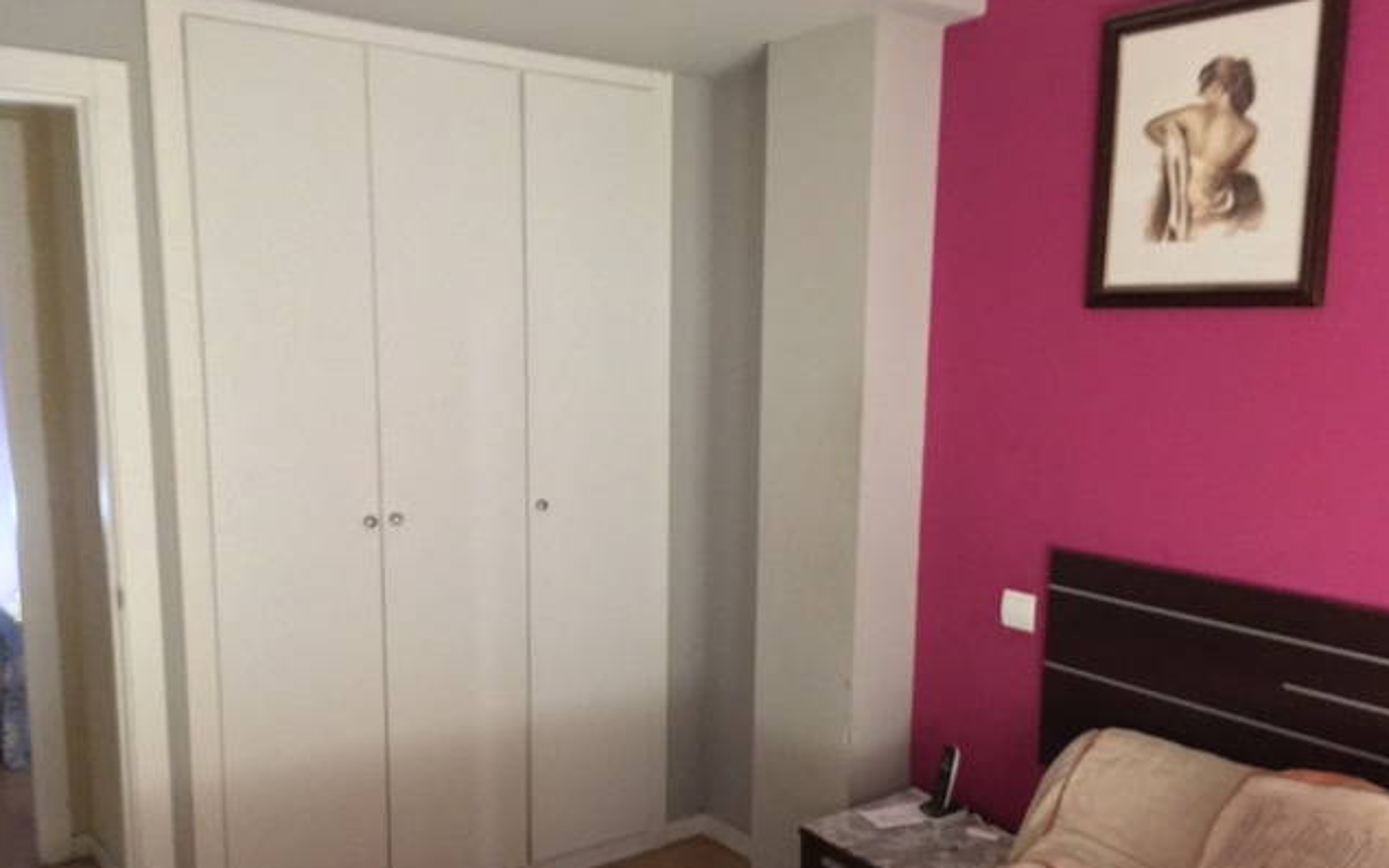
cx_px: 696
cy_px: 516
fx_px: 1174
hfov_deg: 61.2
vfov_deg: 40.4
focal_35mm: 31
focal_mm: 4.15
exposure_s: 1/17
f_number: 2.2
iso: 500
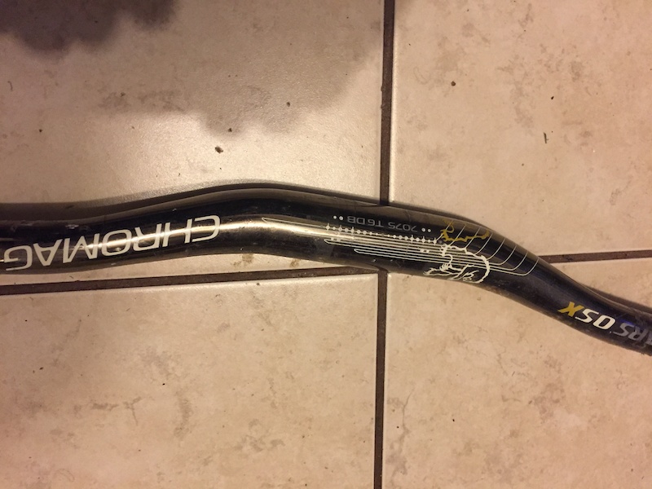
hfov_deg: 61.7
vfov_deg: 48.2
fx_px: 546
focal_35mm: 29
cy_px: 244
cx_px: 326
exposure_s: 1/17
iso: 250
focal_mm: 4.15
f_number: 2.2
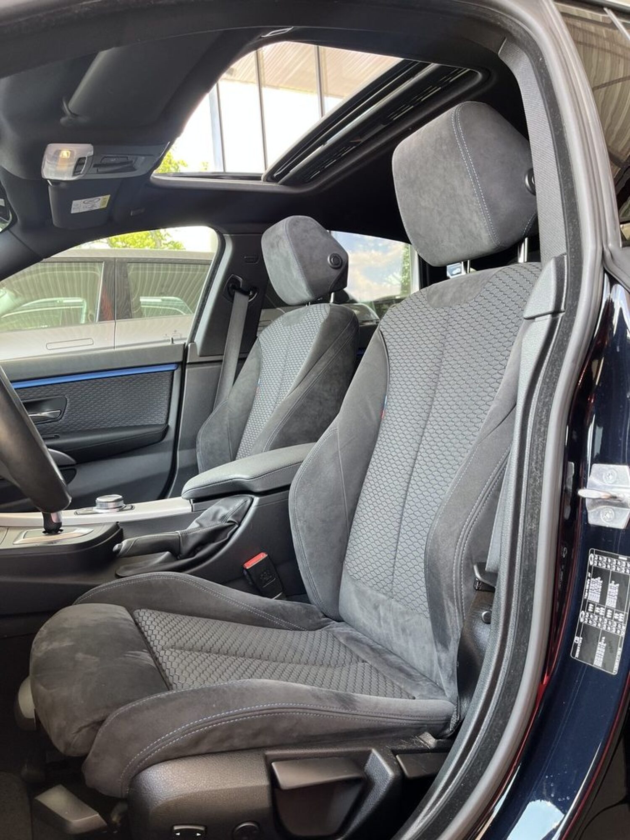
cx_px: 315
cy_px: 420
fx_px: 631
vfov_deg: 67.3
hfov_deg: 53.1
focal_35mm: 26
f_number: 1.6
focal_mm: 5.1
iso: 80
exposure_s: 1/122
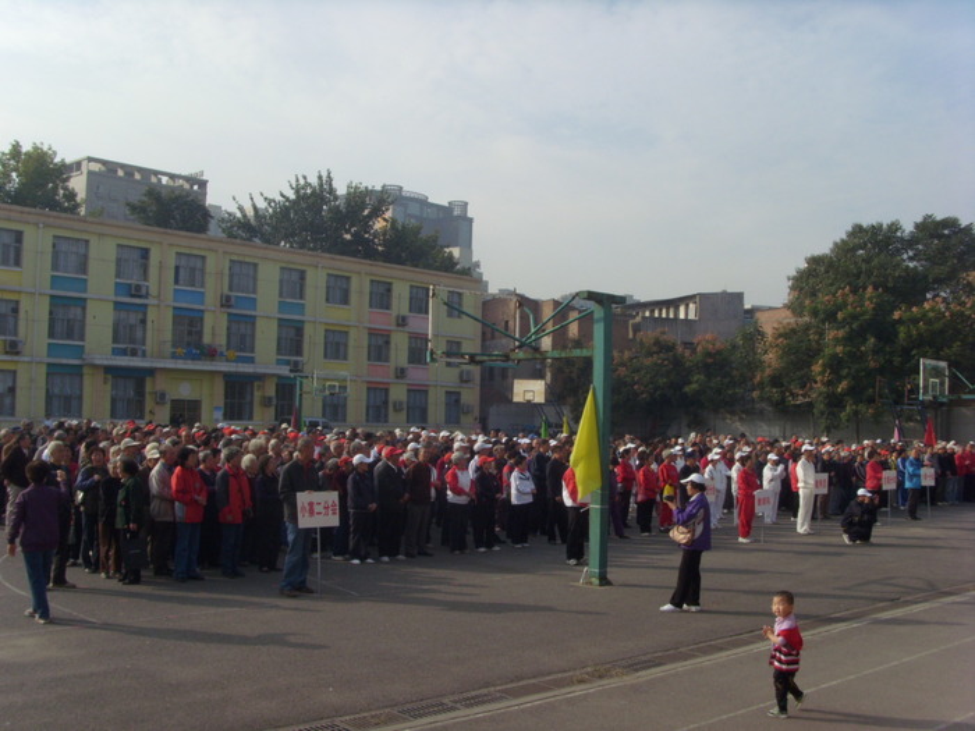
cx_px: 488
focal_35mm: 36
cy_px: 366
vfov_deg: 39.7
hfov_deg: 51.4
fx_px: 1014
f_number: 5.5
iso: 80
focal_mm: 6
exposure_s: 1/350
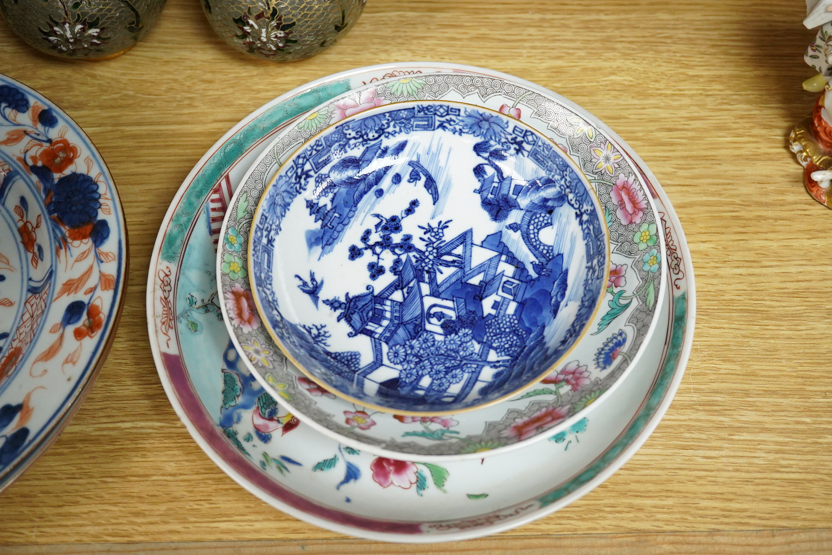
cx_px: 416
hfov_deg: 43.6
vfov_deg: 29.9
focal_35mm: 45
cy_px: 278
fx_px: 1040
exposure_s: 1/320
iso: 2500
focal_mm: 30
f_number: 4.5
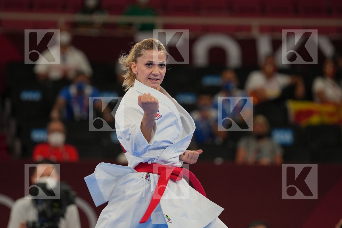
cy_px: 114
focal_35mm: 300
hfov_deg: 6.9
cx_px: 171
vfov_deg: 4.6
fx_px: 2850
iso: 250
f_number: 2.8
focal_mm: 200
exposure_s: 1/500
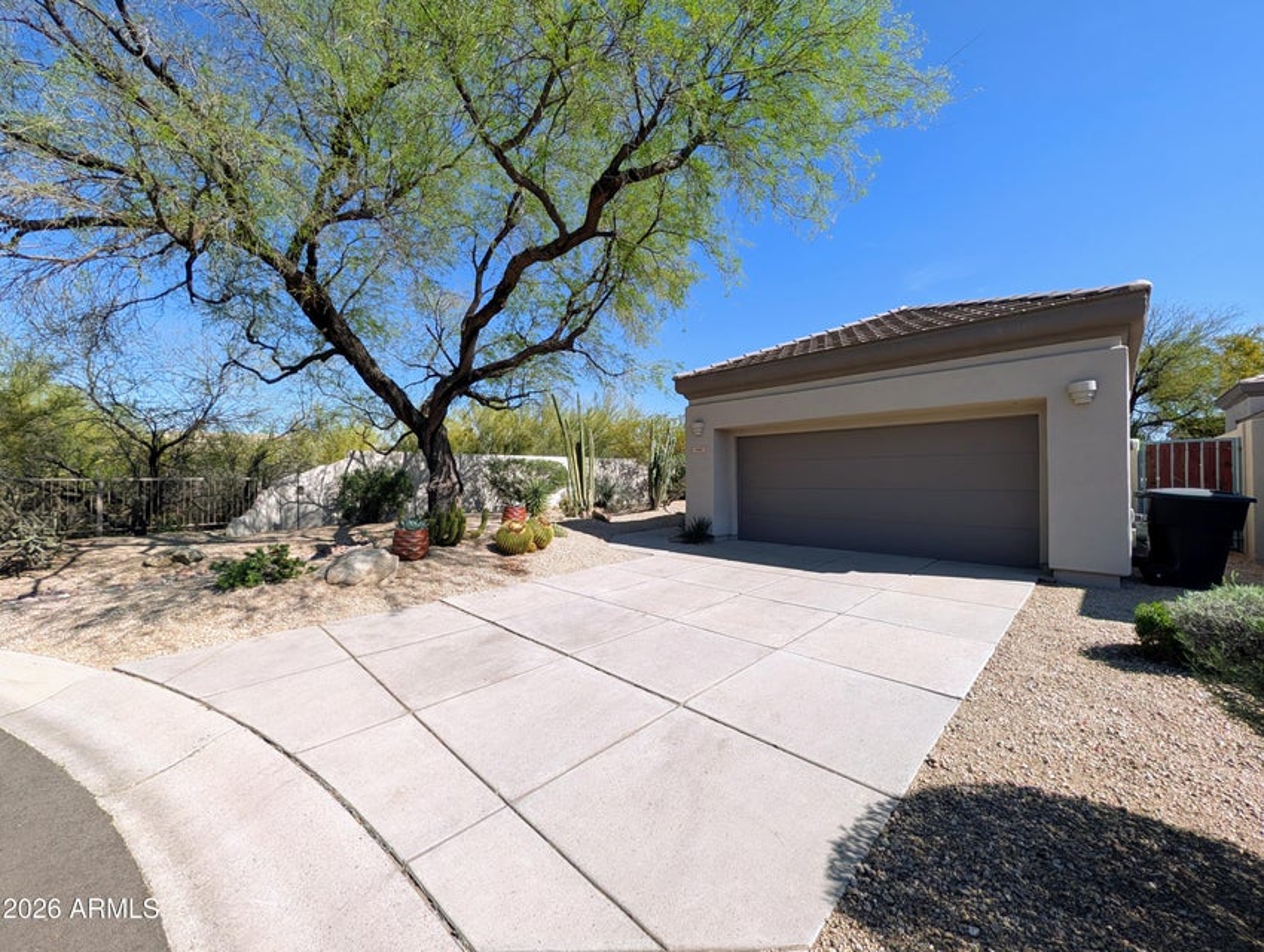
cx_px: 632
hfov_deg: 110.5
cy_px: 476
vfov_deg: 94.6
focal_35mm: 12
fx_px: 439
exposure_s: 1/2545
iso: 50
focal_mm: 2.02
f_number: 1.7
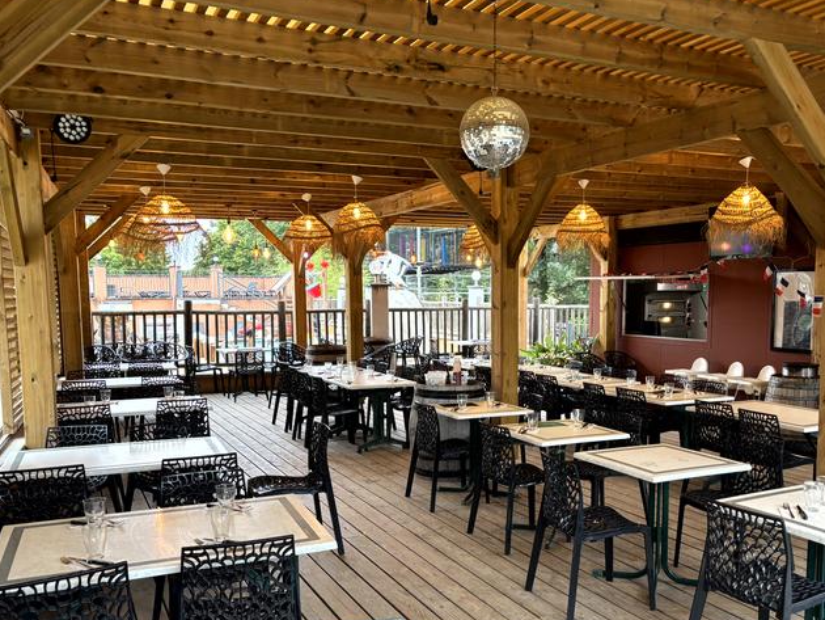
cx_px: 479
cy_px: 375
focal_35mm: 33
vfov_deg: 42.7
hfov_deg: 55.1
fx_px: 787
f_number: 1.6
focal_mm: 5.96
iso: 125
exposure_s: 1/50
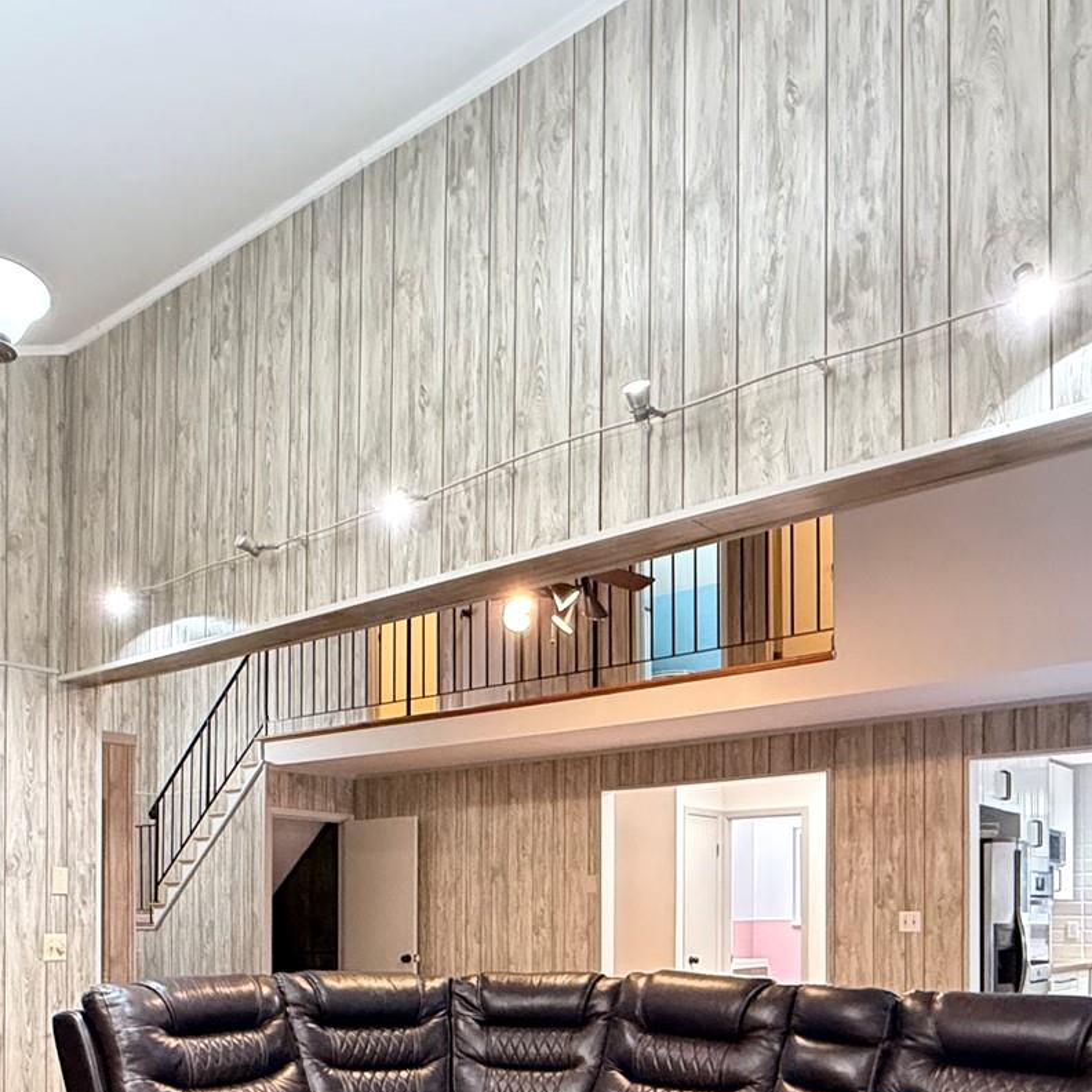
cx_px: 408
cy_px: 903
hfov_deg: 50.6
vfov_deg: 47.7
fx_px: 1142
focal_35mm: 32
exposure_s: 1/40
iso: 1250
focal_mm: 2.22
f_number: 2.2
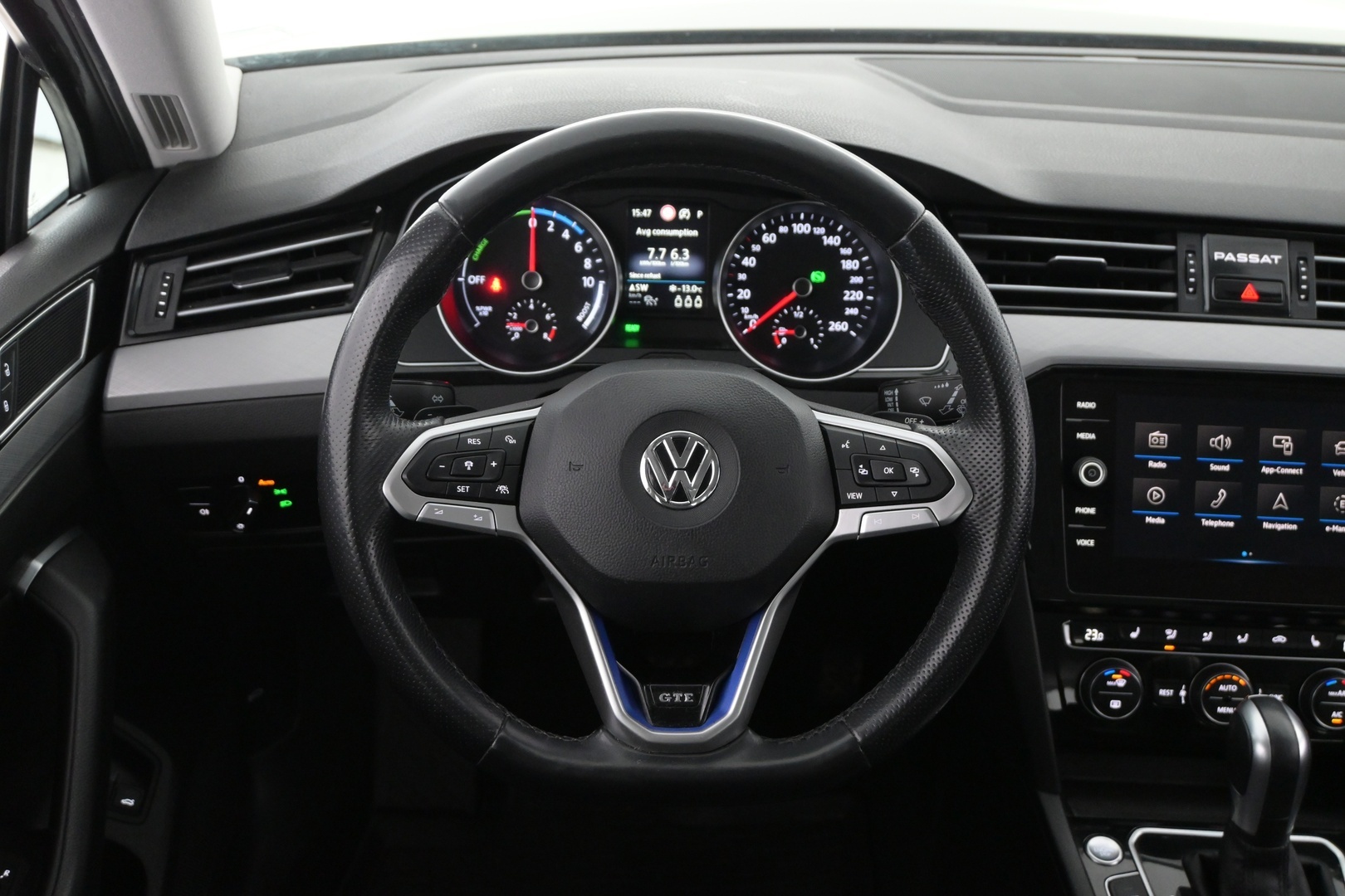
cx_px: 672
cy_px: 448
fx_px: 1485
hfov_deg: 48.7
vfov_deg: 33.6
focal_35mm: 40
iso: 2800
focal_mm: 26.5
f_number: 4.5
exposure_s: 1/40
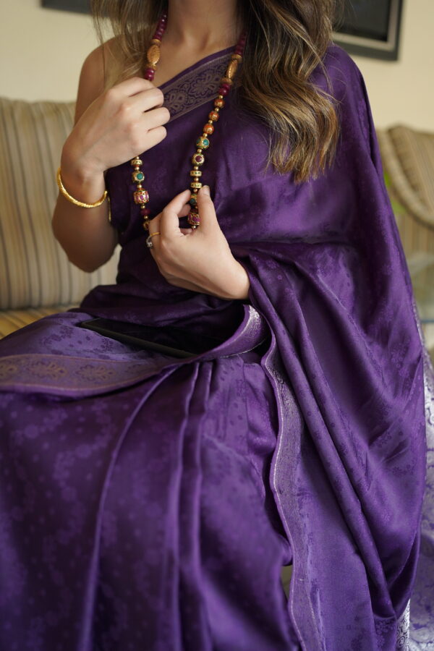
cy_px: 326
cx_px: 217
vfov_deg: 54.4
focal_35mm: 35
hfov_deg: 37.9
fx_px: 633
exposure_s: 1/100
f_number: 2.2
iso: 1600
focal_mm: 35
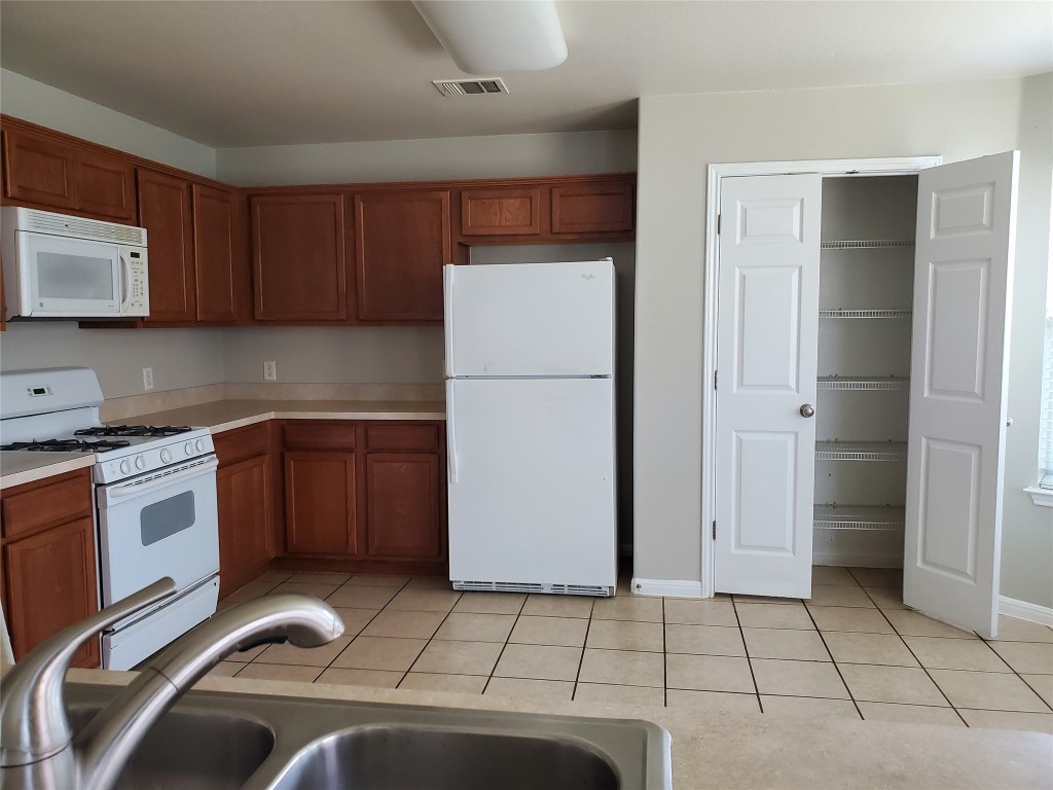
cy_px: 395
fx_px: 791
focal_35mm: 26
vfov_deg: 53.1
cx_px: 526
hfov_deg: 67.3
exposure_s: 1/120
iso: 320
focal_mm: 4.3
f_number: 2.4
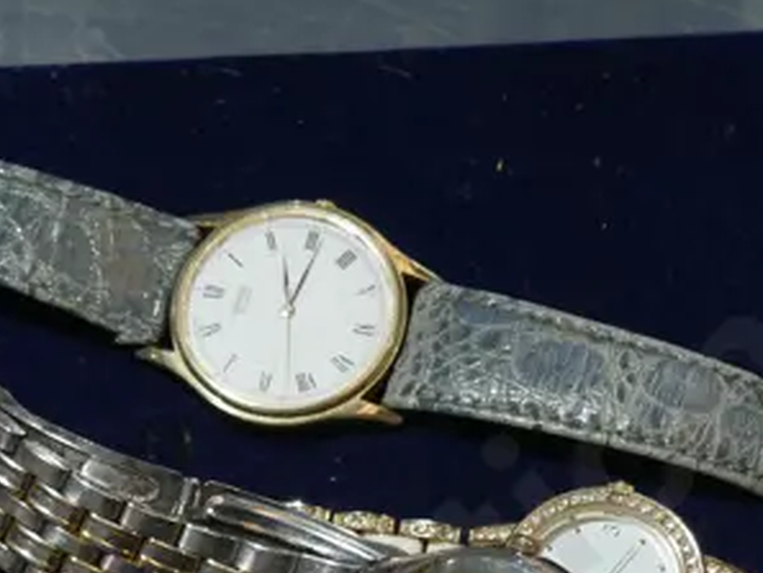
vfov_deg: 11.7
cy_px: 692
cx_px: 326
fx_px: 2734
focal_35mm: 124
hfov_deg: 15.9
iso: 200
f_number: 4
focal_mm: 18
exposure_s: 1/80
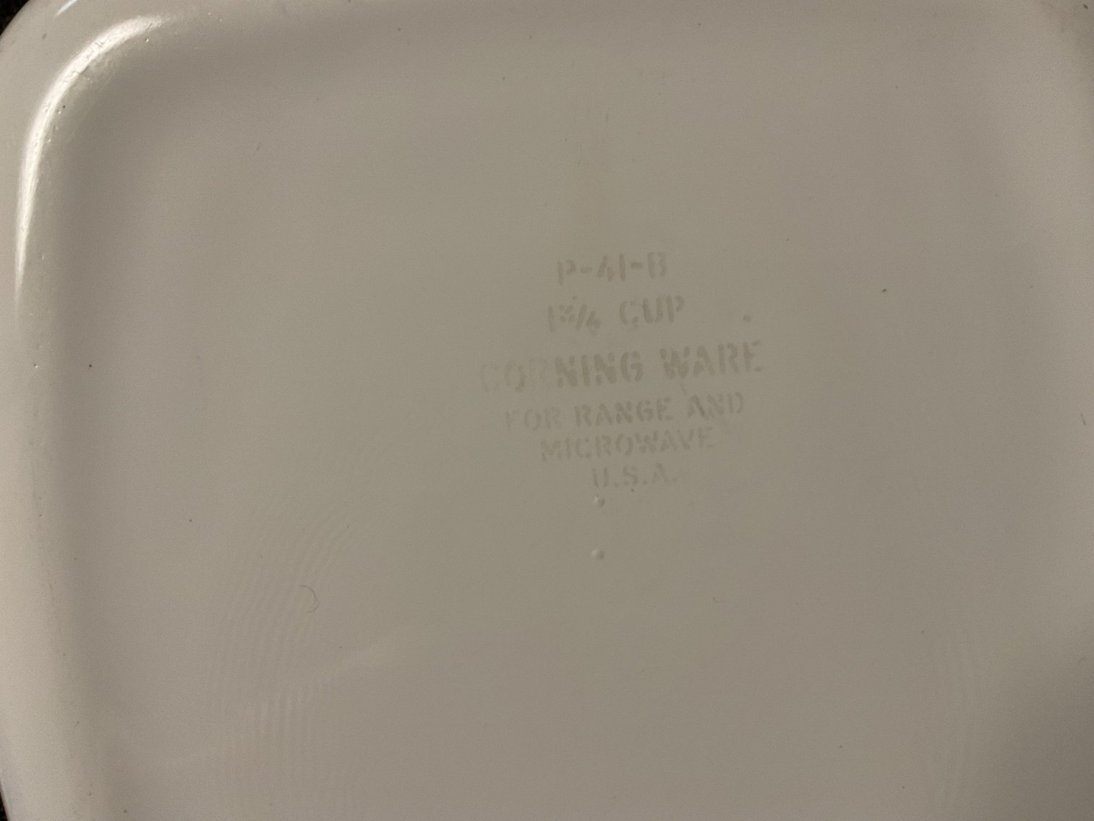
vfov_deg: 48.2
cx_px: 547
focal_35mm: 29
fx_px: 917
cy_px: 410
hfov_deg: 61.7
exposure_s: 1/60
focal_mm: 3
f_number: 1.8
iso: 80
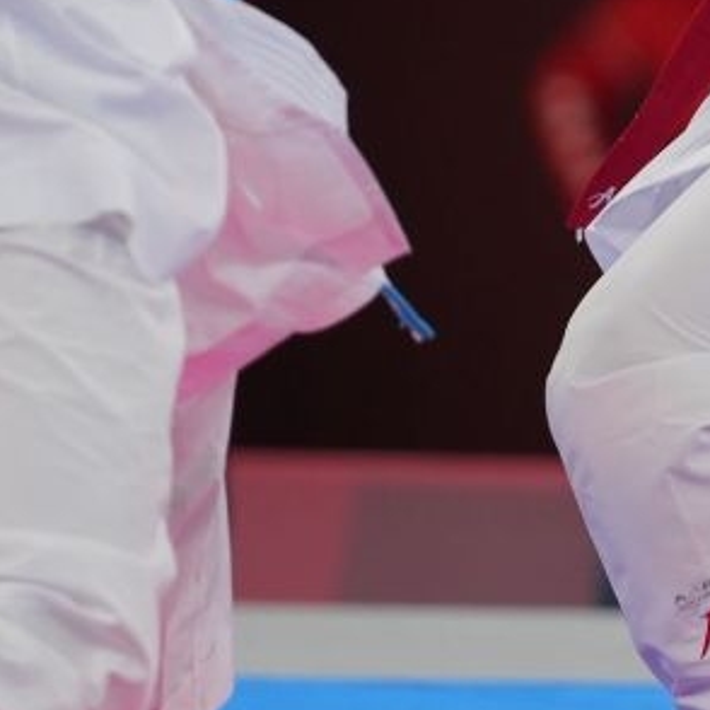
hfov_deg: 1.7
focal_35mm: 1042
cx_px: 1009
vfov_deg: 1.7
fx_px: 24180
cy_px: -268
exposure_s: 1/1000
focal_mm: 200
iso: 500
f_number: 2.8
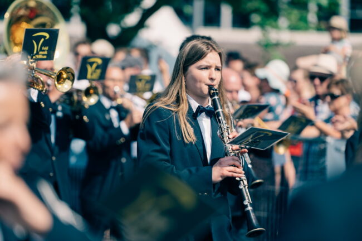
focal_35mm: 170
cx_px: 181
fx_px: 1708
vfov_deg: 8.1
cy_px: 120
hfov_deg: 12.1
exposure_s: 1/2000
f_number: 2.8
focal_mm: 170
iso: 100
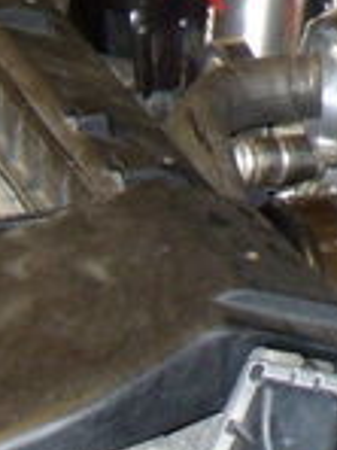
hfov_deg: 9.2
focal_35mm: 156
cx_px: 553
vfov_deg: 12.4
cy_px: -64
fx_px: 2025
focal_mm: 6.4
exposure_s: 1/30
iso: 200
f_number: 3.6
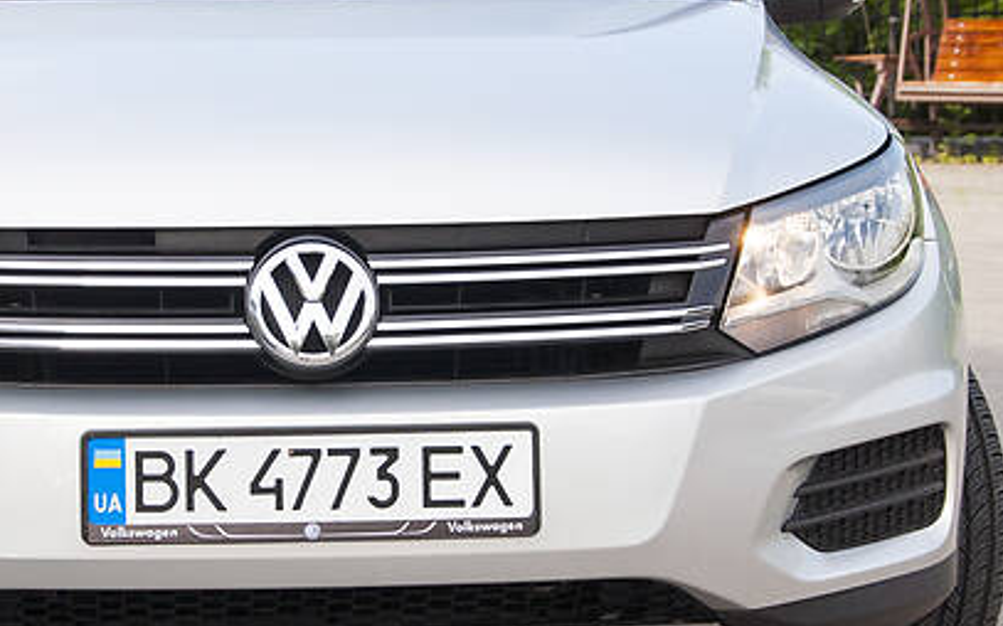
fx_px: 2869
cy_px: 314
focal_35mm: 105
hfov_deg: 19.8
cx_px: 333
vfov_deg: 12.5
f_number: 5.6
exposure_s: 1/1000
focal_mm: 35
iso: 100
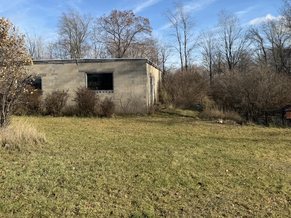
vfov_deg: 41.4
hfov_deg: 54.0
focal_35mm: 34
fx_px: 286
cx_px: 148
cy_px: 78
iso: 80
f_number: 1.78
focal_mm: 6.76
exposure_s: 1/3584
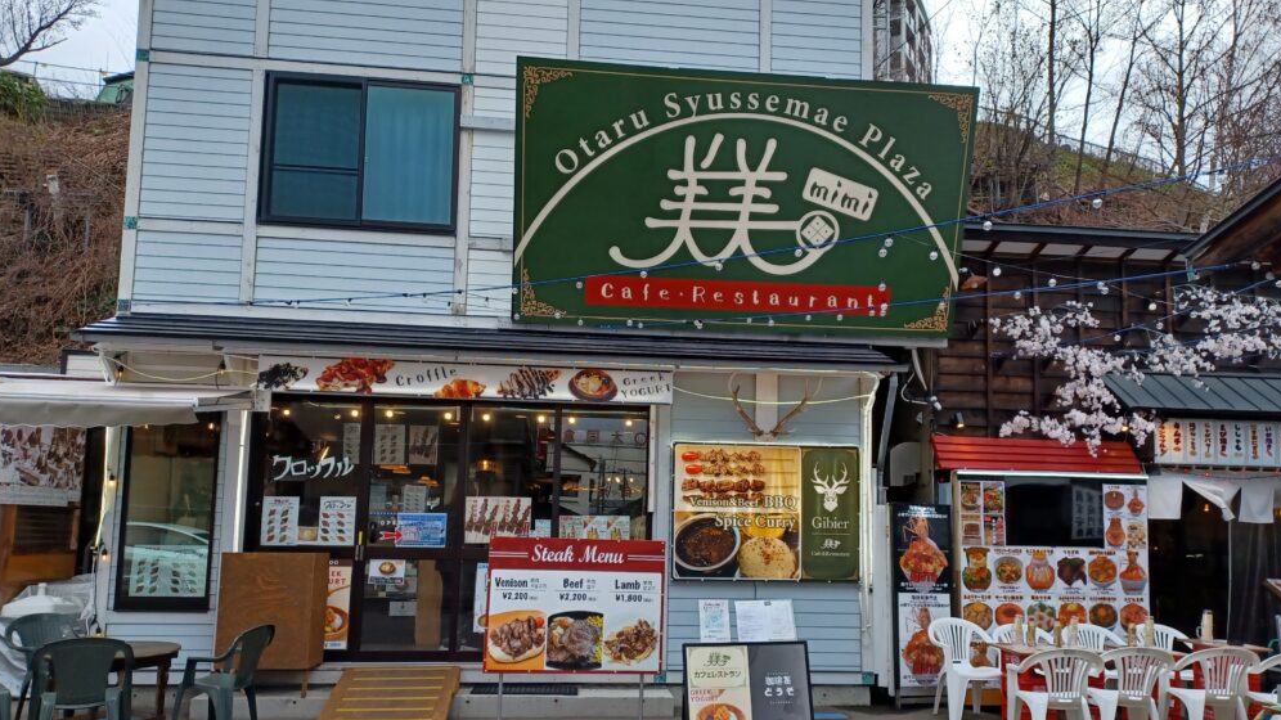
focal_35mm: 28
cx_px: 650
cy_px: 442
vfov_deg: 41.2
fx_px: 951
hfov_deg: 67.9
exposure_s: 1/200
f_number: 1.8
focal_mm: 4.6
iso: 32
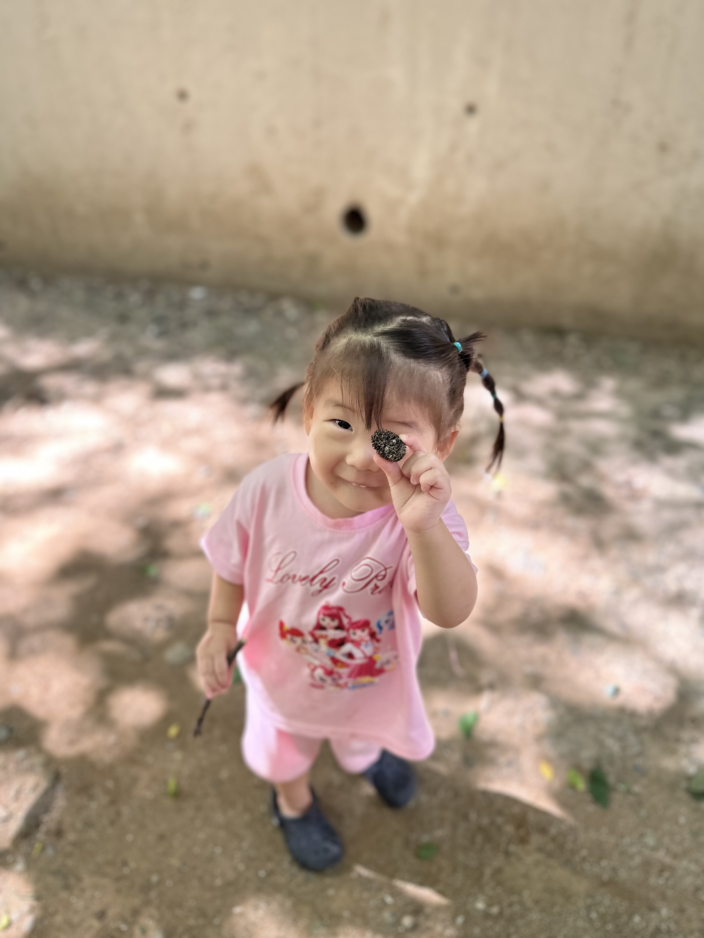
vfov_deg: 71.6
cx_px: 352
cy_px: 469
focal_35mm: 24
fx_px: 651
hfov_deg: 56.8
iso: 100
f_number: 1.78
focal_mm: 6.86
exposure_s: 1/130
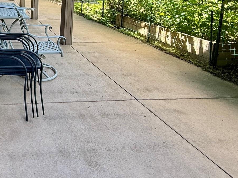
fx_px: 220
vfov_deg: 39.1
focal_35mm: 32
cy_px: 0
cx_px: -1
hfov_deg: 47.1
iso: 64
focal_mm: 2.22
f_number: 2.2
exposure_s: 1/127
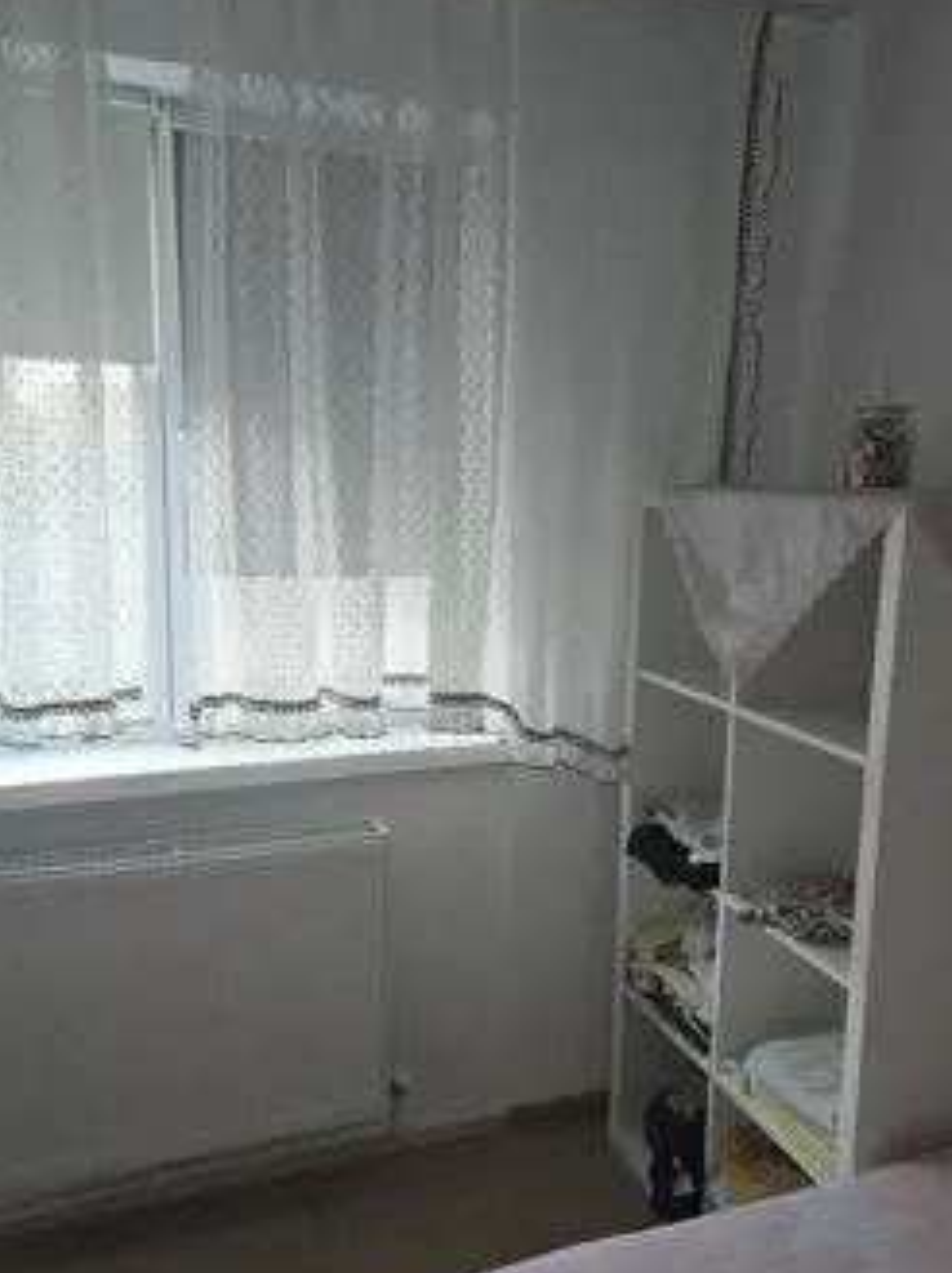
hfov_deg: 49.6
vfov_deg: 63.5
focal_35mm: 28
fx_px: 1029
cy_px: 662
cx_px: 511
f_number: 1.7
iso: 250
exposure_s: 1/180
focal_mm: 6.3
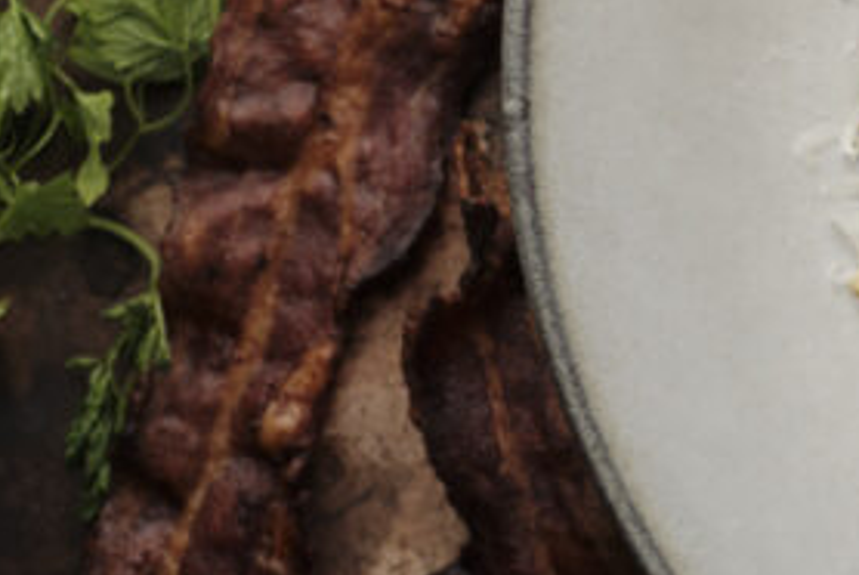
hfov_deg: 10.5
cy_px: 79
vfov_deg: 7.5
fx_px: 4395
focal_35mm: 184
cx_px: 1573
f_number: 5.6
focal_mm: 33
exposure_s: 1/250
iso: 125
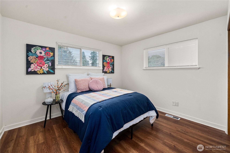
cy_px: 76
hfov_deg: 108.3
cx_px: 115
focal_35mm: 13
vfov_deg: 85.5
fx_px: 83
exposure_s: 1/60
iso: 100
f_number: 7.1
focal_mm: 13
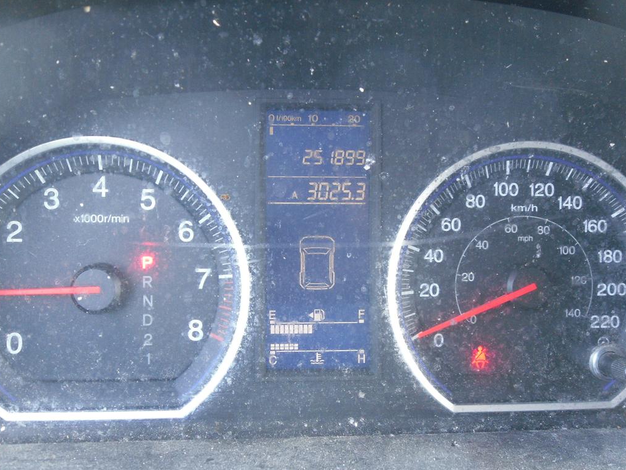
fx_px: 796
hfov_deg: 42.9
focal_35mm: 44
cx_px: 336
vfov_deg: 32.9
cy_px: 235
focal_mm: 6.3
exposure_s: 1/22
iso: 200
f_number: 3.5
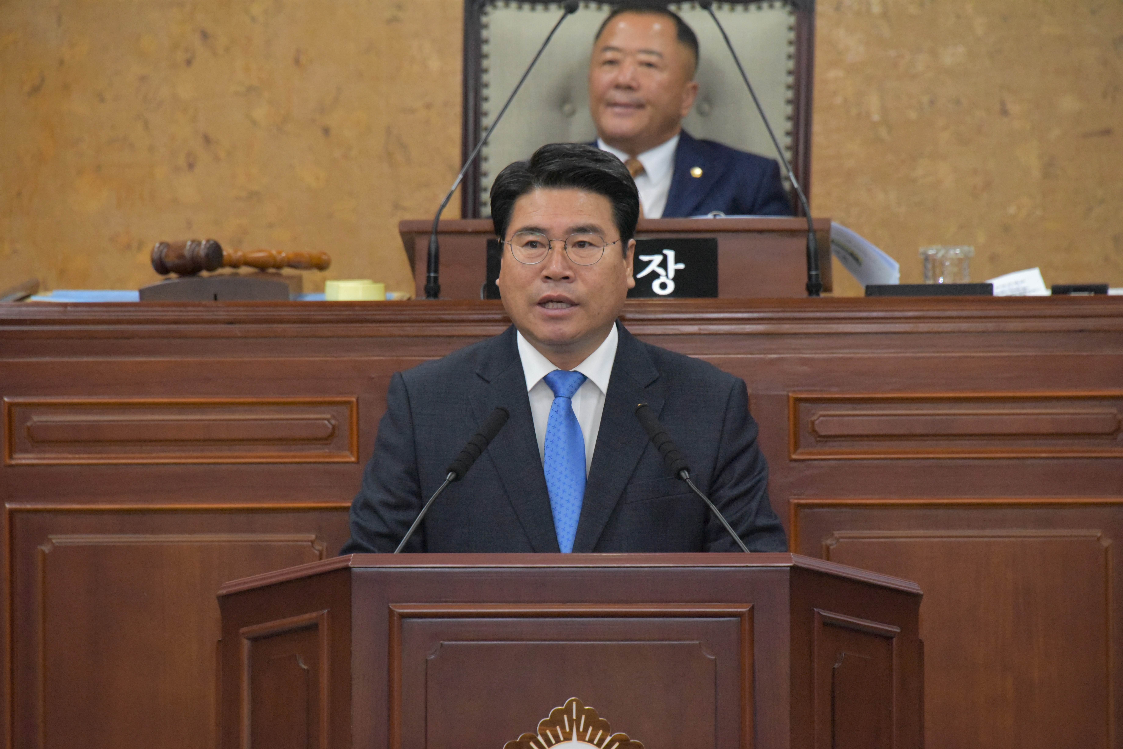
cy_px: 374
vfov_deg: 4.6
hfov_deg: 6.9
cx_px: 562
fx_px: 9361
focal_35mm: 300
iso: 9000
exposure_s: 1/320
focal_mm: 300
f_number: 9
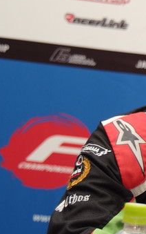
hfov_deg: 5.7
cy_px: 123
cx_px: 231
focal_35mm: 227
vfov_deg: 9.2
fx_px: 1445
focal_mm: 70
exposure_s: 1/125
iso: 400
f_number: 5
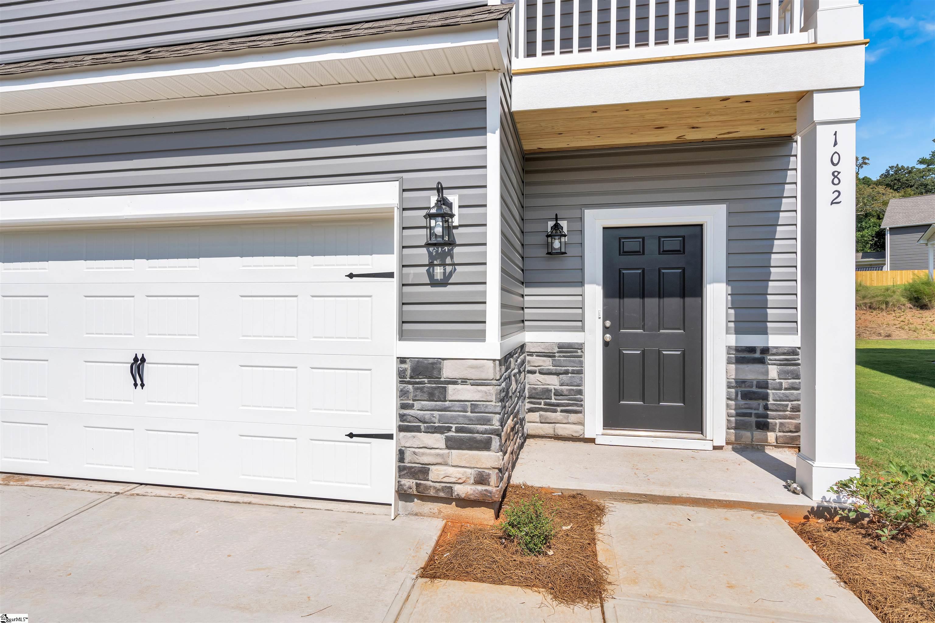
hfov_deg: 90.0
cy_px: 312
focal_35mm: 18
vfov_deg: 67.4
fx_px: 467
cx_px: 468
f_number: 9
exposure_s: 1/320
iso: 160
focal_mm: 18
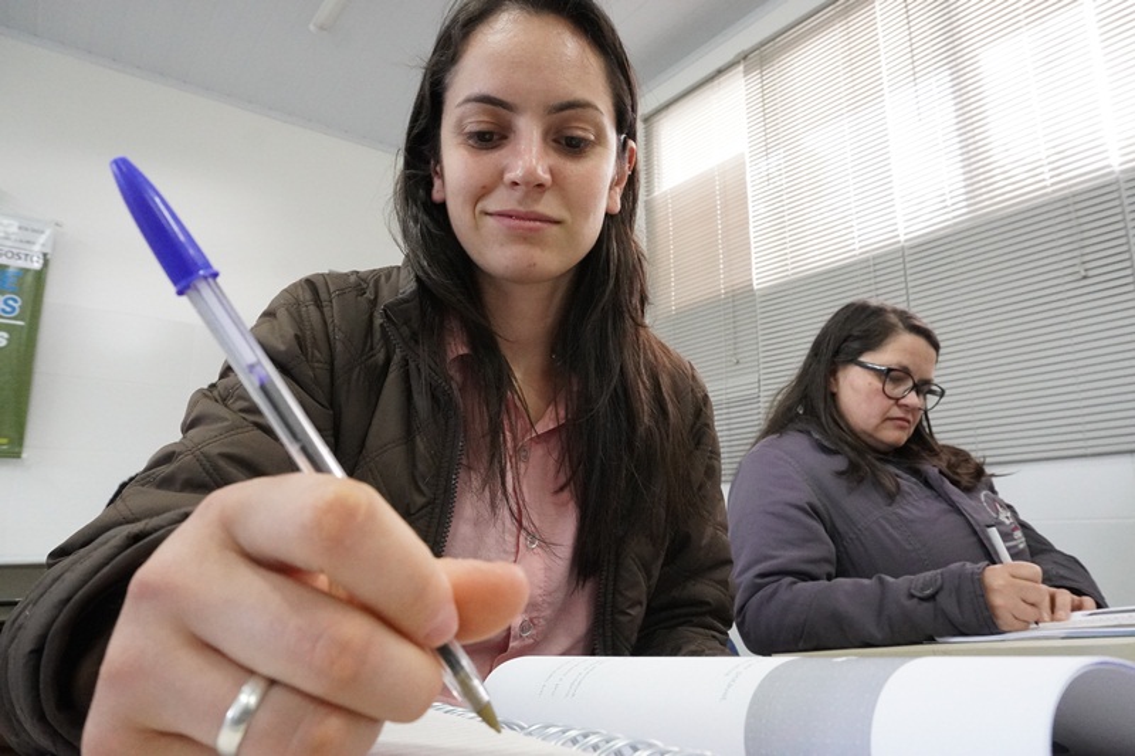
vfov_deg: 53.1
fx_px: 756
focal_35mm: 24
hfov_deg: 73.8
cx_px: 568
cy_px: 378
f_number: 9
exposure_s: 1/100
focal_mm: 16
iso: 6400
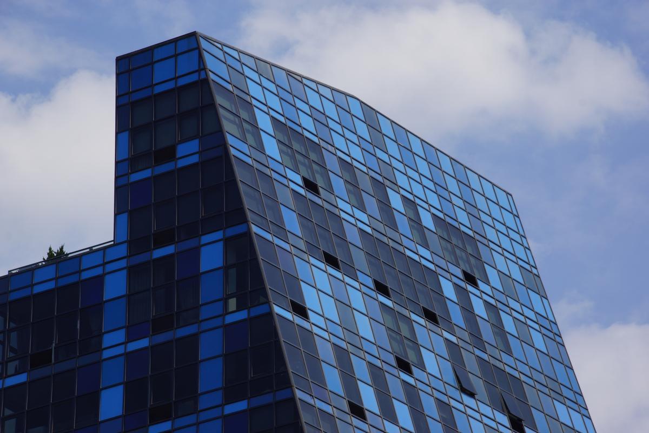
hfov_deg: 13.7
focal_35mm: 150
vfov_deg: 9.1
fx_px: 2704
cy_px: 216
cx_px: 324
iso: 100
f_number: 11
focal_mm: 100
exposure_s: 1/200
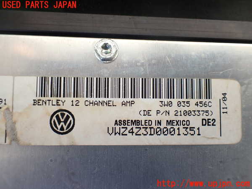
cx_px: 126
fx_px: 218
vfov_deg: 46.8
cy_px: 94
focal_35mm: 30
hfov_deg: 60.0
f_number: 2.3
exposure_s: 1/125
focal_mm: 5.4
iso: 100
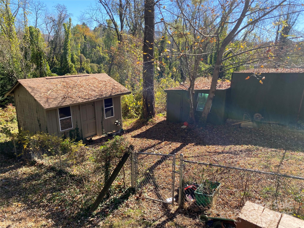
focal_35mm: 26
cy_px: 114
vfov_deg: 53.1
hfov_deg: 67.3
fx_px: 228
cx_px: 152
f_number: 1.8
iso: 32
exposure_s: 1/782
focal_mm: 4.25
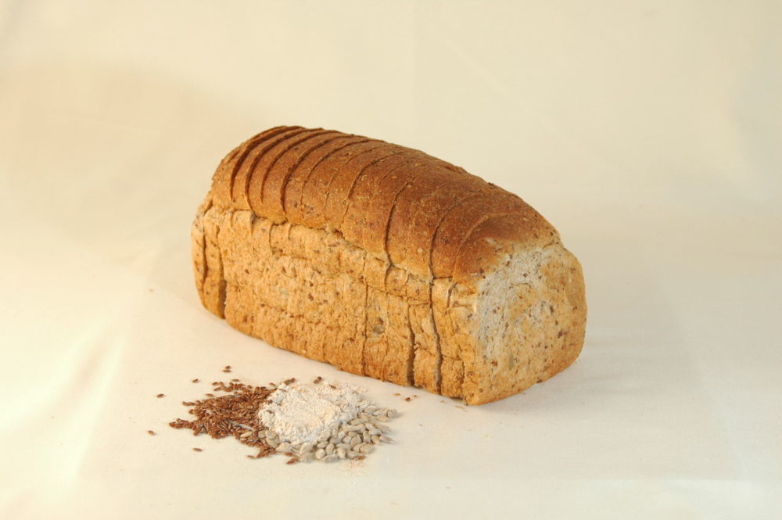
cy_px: 260
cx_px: 391
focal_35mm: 75
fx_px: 1628
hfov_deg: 27.0
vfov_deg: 18.2
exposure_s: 1/100
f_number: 5.6
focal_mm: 50
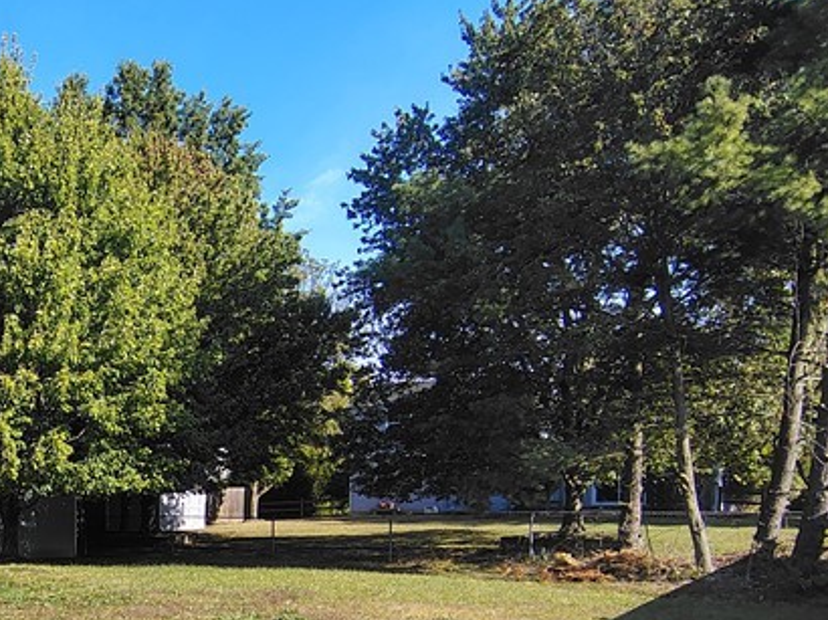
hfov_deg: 38.9
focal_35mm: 40
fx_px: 956
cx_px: -73
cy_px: 557
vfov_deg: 34.0
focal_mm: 2.13
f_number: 2.2
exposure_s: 1/589
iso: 100
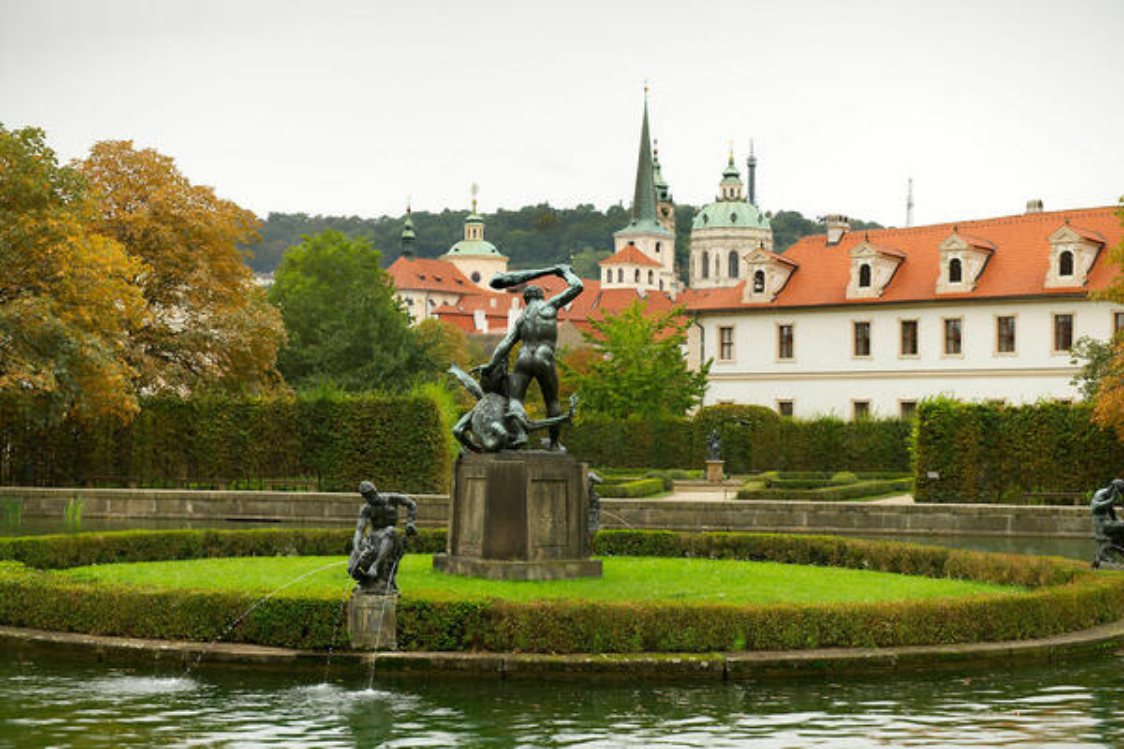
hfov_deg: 32.4
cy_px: 374
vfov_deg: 21.9
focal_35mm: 62
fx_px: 1936
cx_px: 562
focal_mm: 62
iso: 400
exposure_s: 1/320
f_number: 5
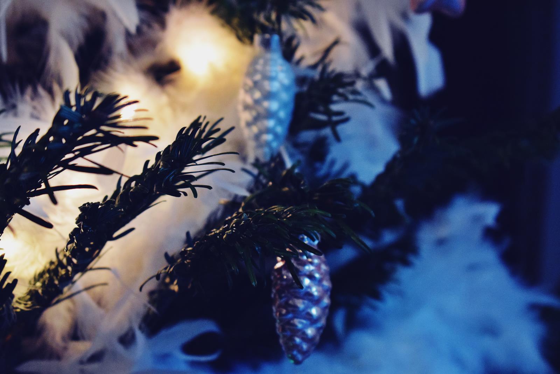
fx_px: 1283
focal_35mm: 82
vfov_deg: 16.6
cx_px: 280
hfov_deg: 24.6
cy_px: 187
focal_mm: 55
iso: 5000
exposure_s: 1/60
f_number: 5.6
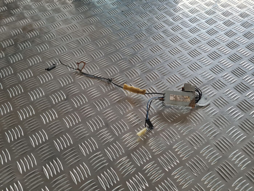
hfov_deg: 67.3
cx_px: 127
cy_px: 96
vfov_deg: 53.1
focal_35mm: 26
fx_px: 191
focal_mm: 5.4
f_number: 1.8
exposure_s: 1/50
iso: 400
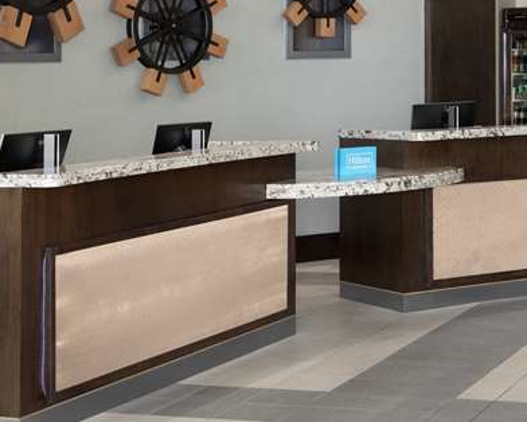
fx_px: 1451
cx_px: 397
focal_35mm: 93
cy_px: 51
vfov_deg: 16.4
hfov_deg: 20.4
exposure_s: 1.3
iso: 50
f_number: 11
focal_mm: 38
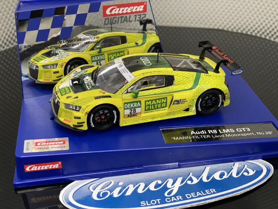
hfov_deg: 36.8
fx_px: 418
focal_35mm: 52
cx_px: 139
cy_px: 104
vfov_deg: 28.0
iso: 640
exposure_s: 1/60
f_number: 2
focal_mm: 6
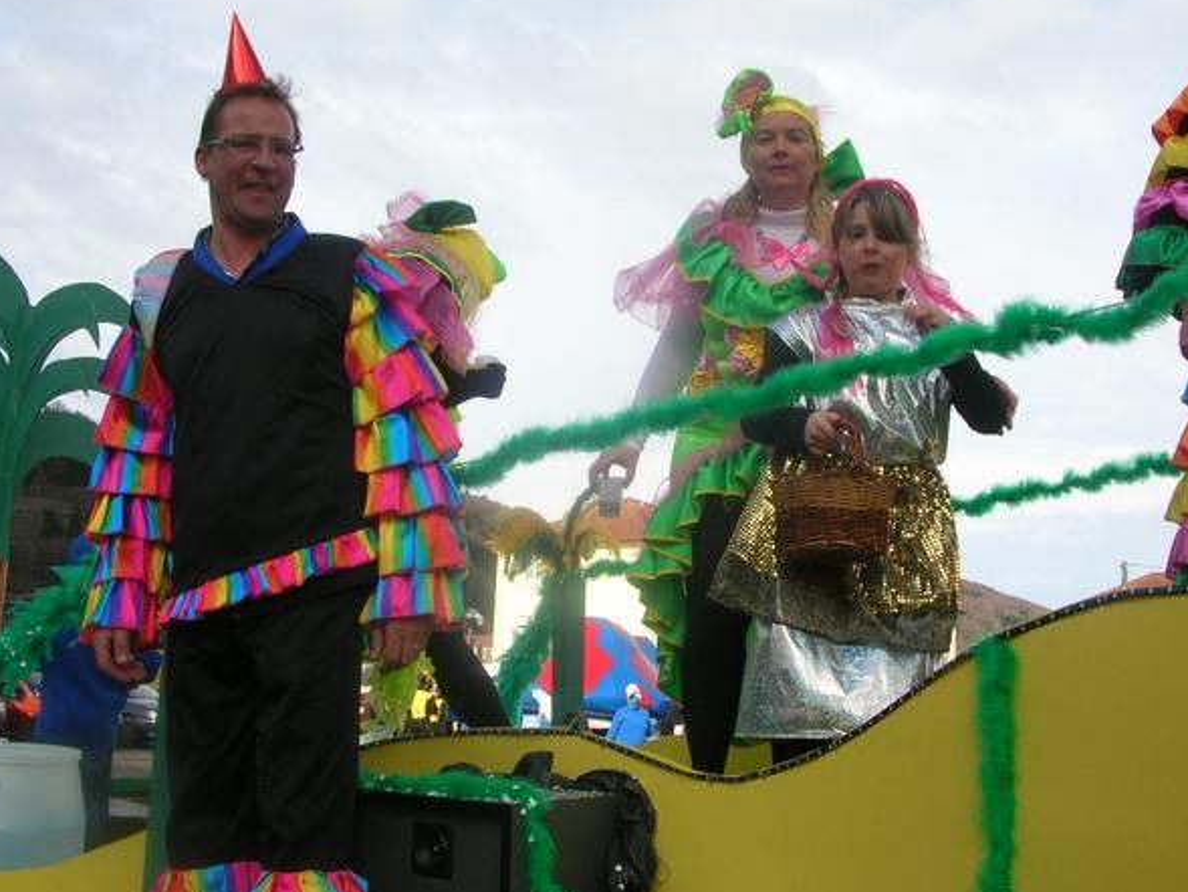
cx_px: 627
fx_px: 1304
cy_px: 454
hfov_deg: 48.9
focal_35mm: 38
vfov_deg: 37.7
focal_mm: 5.8
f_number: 5.6
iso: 50
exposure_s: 1/190
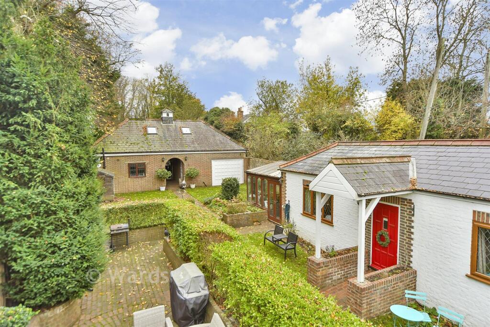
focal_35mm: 19
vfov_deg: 64.6
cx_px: 245
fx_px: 259
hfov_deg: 86.9
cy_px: 164
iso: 500
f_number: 5
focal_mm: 13
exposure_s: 1/100
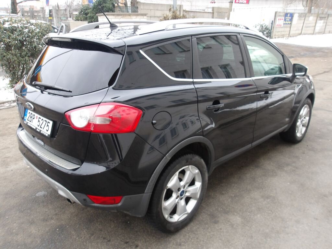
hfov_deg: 65.3
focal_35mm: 27
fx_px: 259
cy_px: 124
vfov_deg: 51.4
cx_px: 166
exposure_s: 1/30
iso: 160
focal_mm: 4.9
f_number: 3
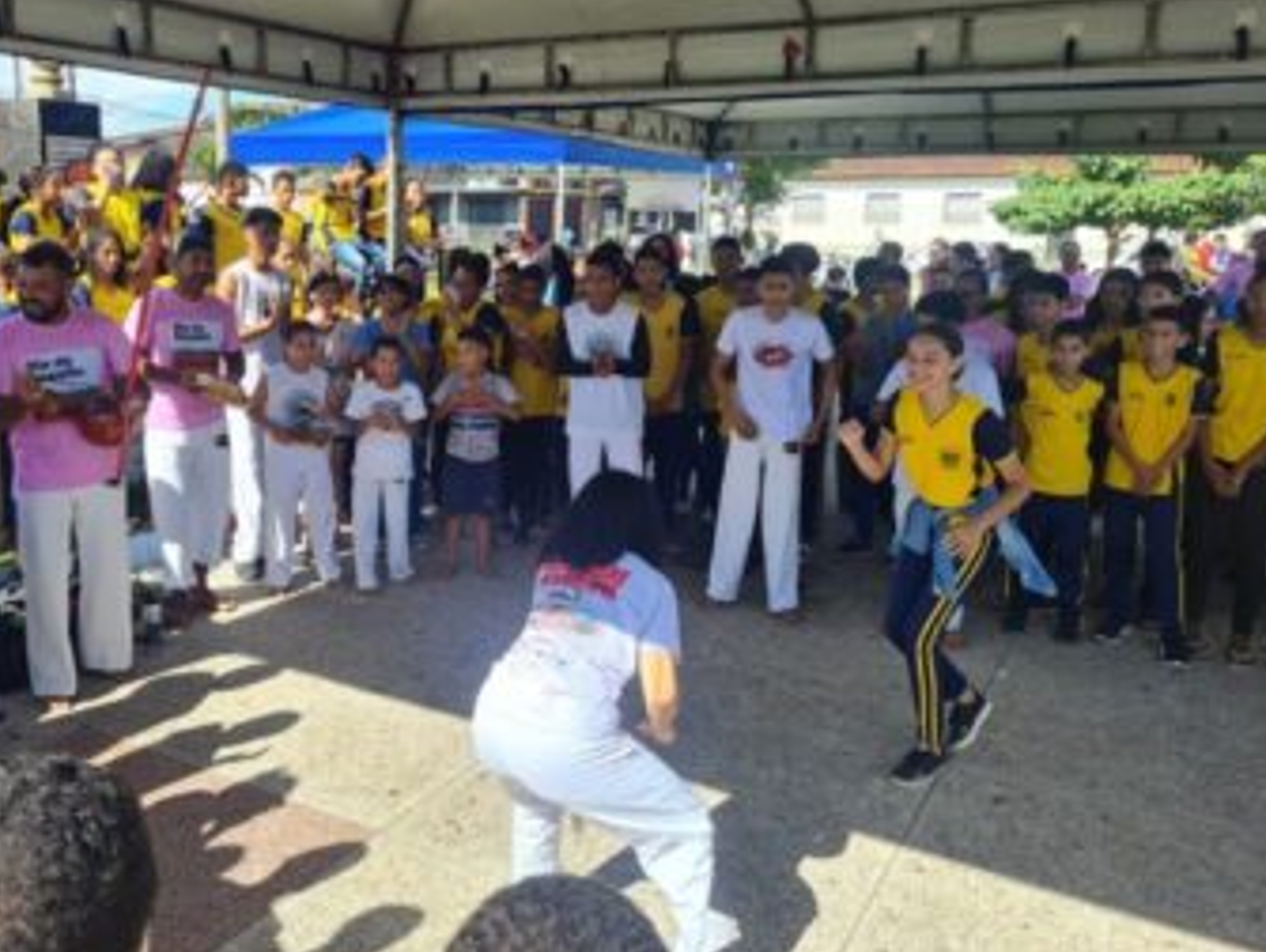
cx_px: 540
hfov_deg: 58.1
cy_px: 416
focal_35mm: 31
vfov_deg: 45.4
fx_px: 1135
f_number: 1.8
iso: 50
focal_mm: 5.4
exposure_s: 1/626
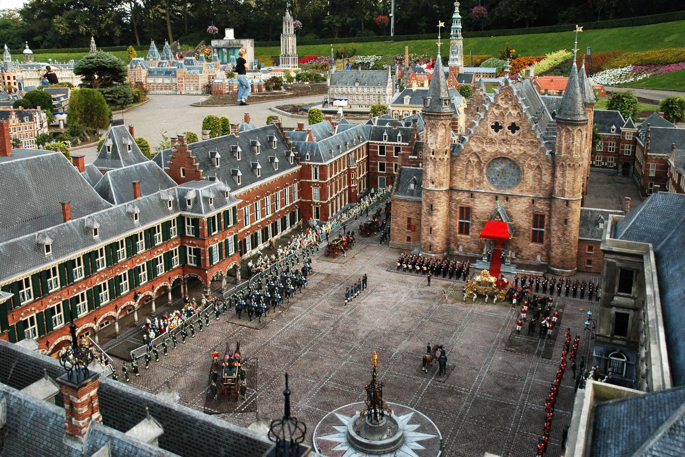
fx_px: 514
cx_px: 342
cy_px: 228
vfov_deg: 47.9
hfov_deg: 67.4
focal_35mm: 27
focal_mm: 18
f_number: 6.3
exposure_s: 1/100
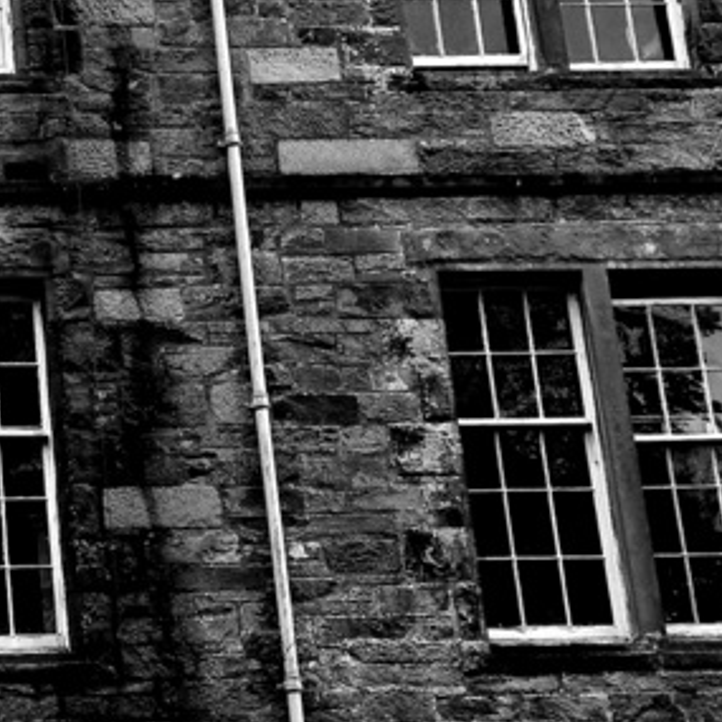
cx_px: -456
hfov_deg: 15.1
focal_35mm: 104
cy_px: 314
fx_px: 2454
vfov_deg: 16.7
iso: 200
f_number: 5.6
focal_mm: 23
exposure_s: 1/60
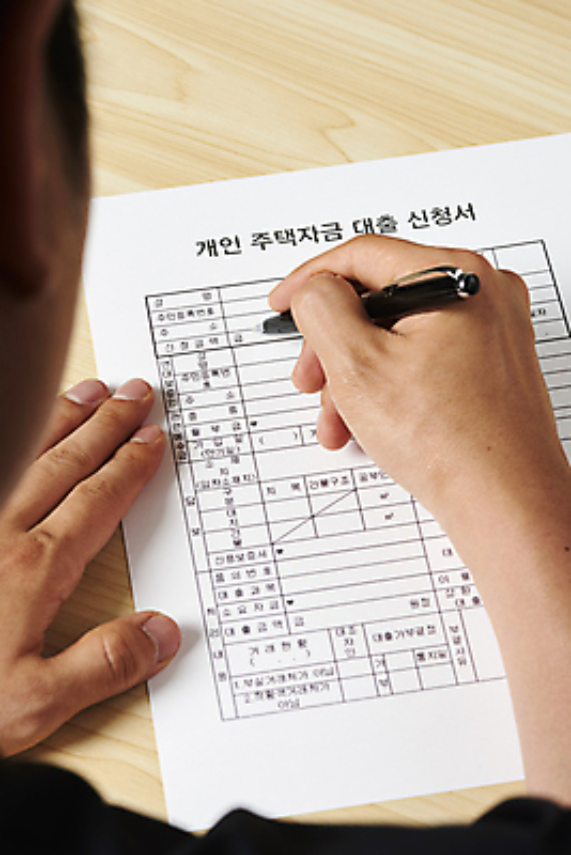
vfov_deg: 19.4
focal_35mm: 105
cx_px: 286
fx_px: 2496
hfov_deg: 13.1
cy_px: 428
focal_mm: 105
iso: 100
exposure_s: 1/125
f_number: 16
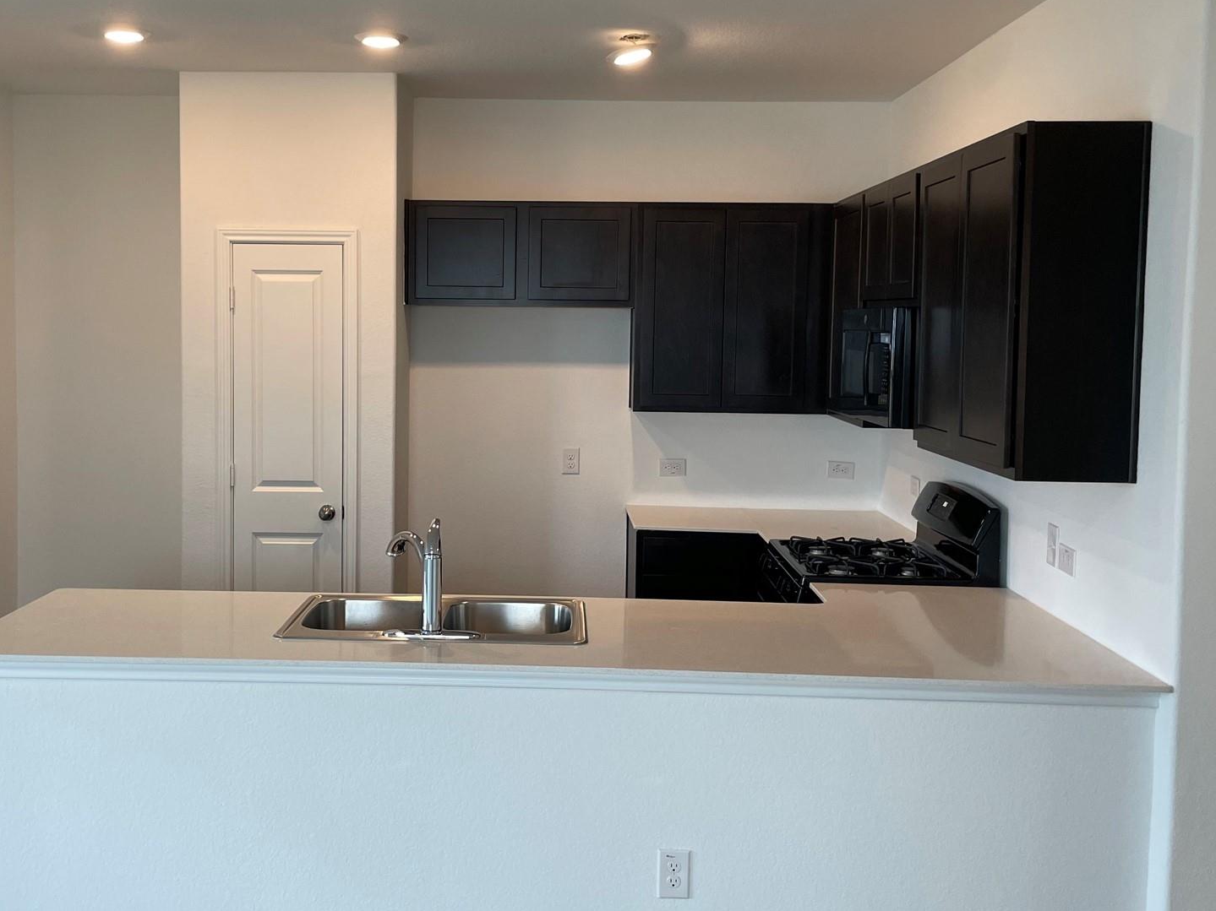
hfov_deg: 50.0
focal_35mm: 37
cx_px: 526
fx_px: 1300
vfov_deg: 38.6
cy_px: 414
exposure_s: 1/120
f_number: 1.6
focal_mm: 4.2
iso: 100
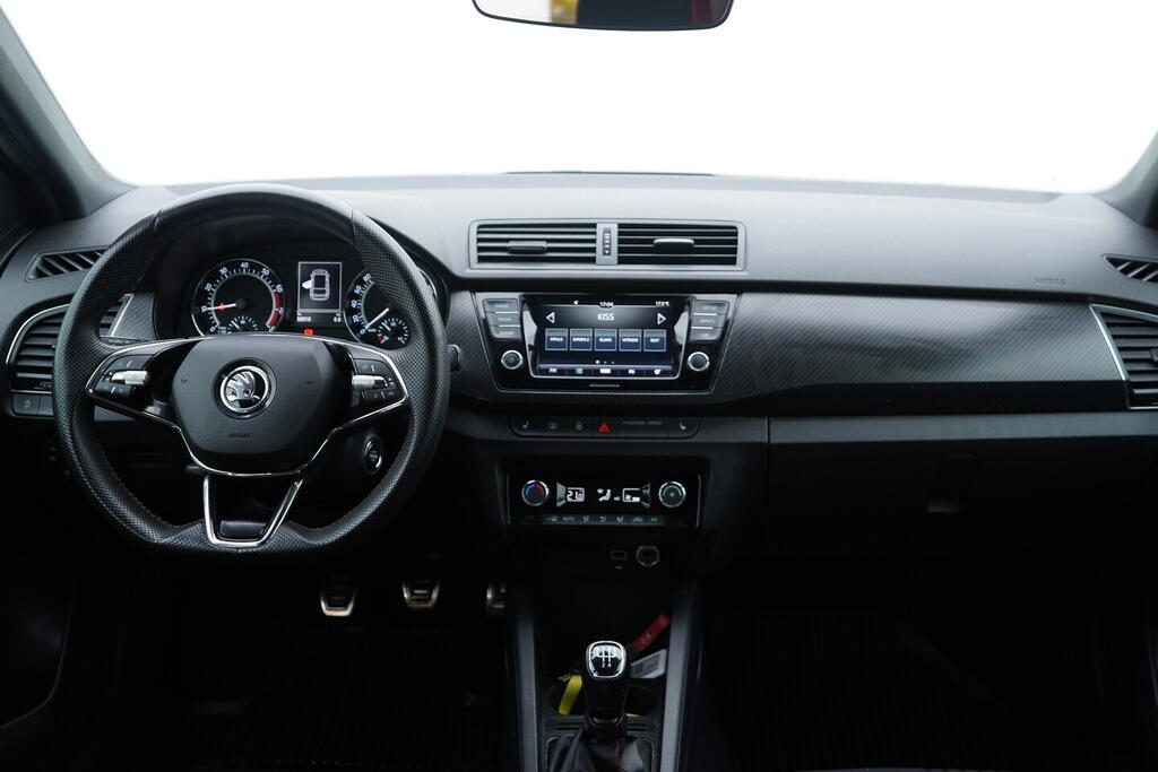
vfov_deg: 36.9
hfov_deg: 53.1
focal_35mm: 36
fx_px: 1158
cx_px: 579
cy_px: 386
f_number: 2.8
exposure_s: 1/40
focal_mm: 24
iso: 200
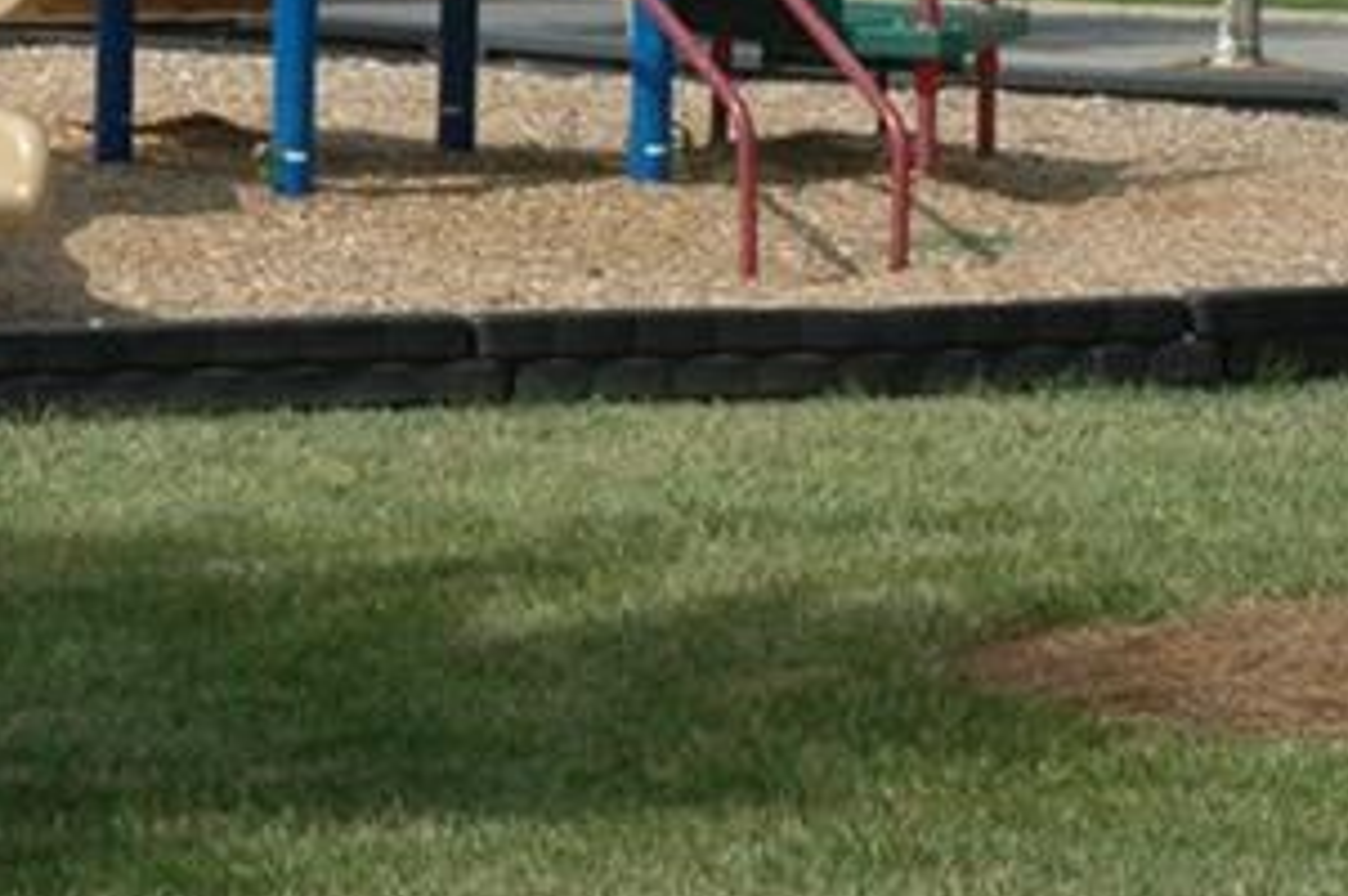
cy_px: -269
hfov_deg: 11.2
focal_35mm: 179
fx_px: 6684
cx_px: -416
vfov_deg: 7.6
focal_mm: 35
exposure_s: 1/400
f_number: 11
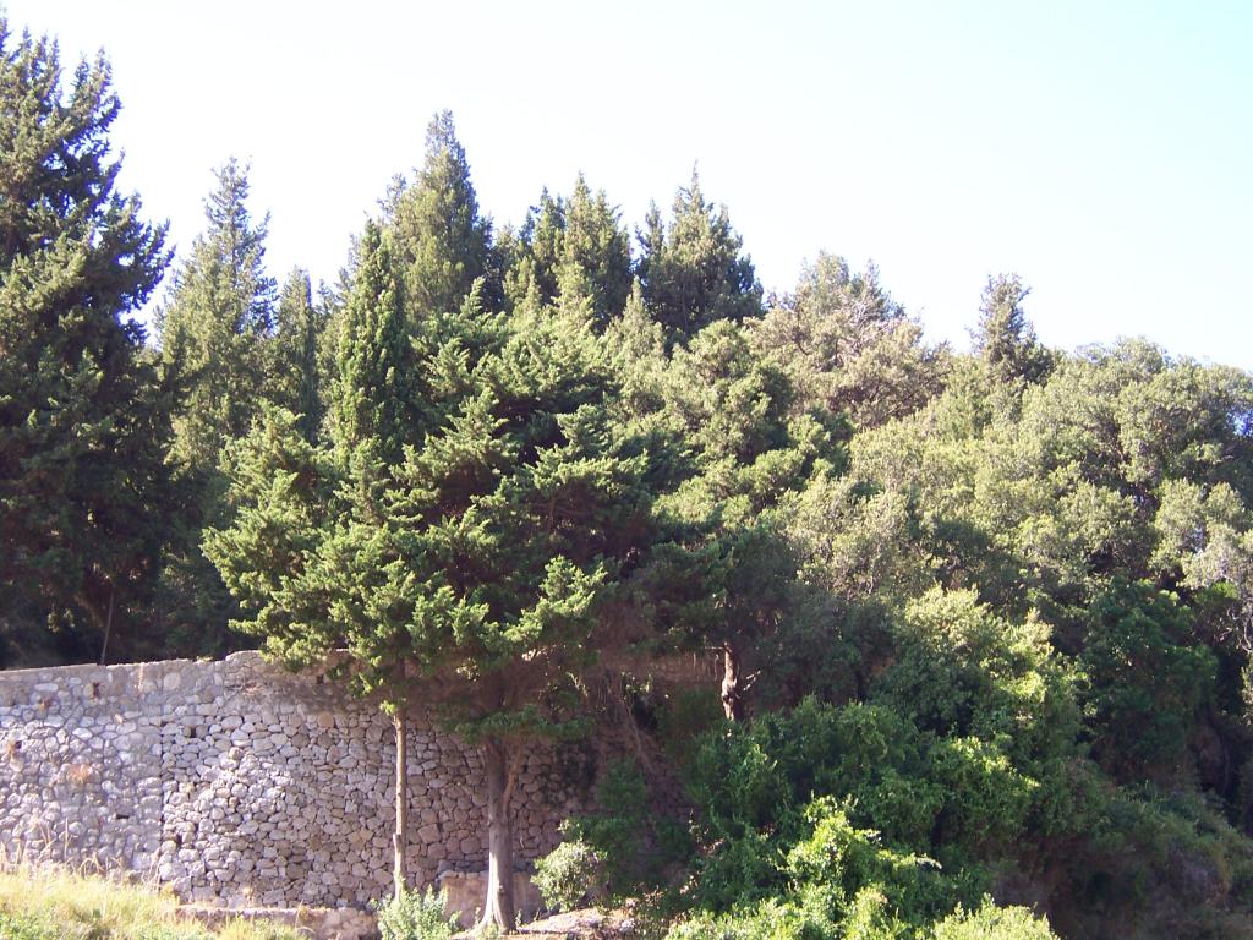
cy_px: 470
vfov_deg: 22.3
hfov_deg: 29.4
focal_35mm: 66
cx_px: 626
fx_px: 2389
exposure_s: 1/125
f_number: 4
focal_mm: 11
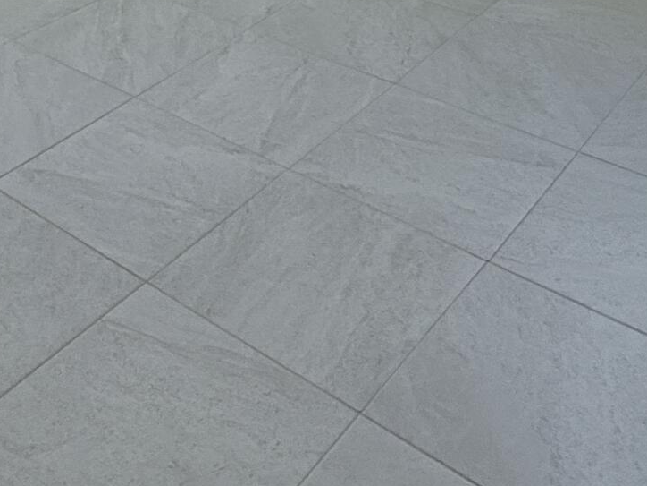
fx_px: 1084
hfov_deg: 32.7
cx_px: 170
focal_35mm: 58
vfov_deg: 18.9
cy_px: -409
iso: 64
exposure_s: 1/262
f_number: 2.2
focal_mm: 2.22
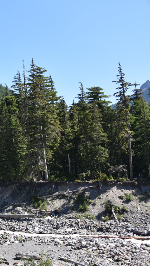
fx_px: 474
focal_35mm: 67
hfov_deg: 16.8
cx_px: -51
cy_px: 133
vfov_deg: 31.4
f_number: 7.1
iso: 100
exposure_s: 1/200
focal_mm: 42
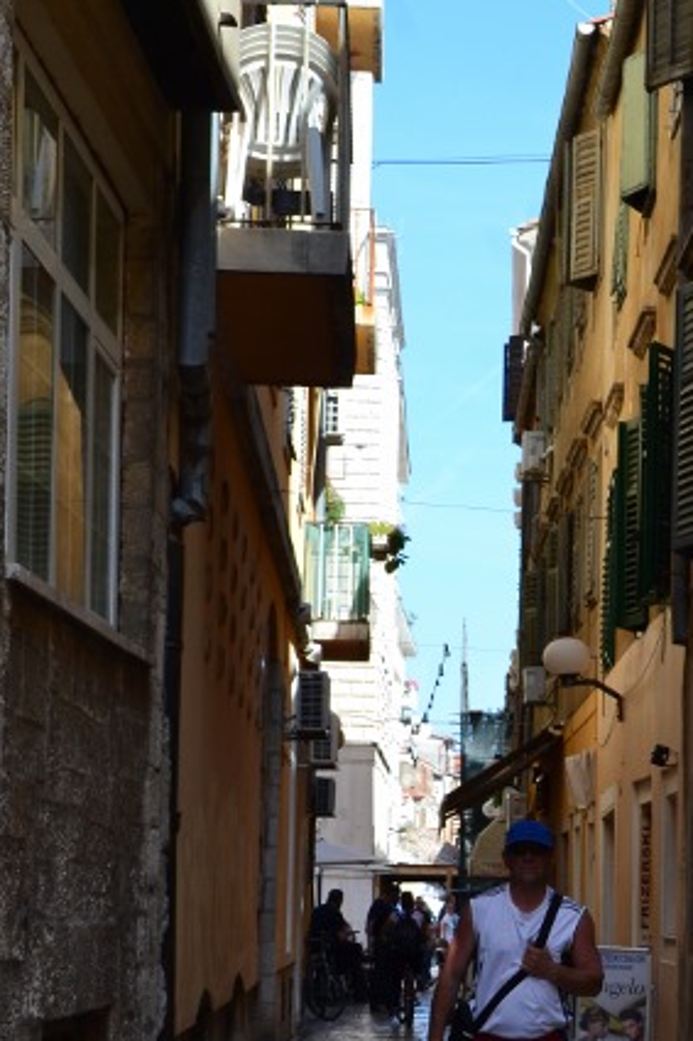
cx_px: 567
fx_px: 2774
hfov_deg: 14.2
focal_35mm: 96
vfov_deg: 20.8
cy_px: 943
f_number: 10
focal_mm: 34
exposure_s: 1/250
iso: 400
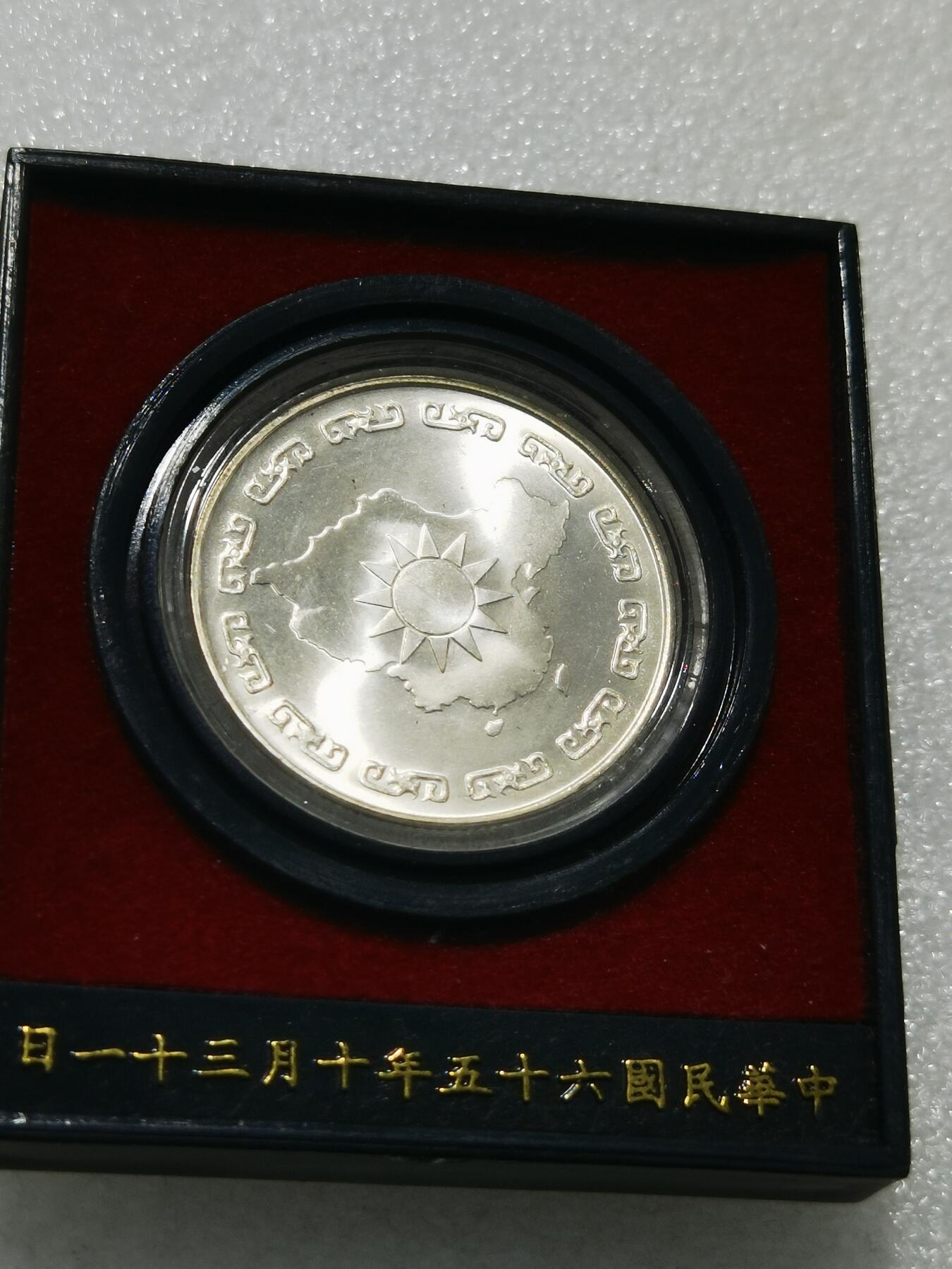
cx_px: 476
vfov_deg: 30.3
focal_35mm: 64
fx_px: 2347
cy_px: 634
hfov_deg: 22.9
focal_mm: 6.67
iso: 50
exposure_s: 1/100
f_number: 1.9
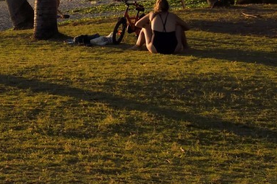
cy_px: -167
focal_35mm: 142
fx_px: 1092
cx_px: -223
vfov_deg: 9.1
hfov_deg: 13.1
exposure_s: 1/250
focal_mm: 34
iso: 200
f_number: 11
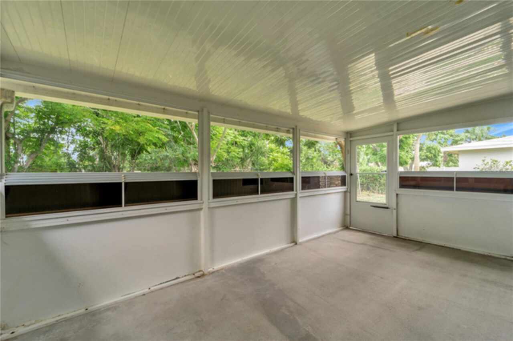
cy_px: 170
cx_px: 256
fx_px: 199
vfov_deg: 81.1
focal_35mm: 14
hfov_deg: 104.3
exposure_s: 1/15
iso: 250
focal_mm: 14
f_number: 9
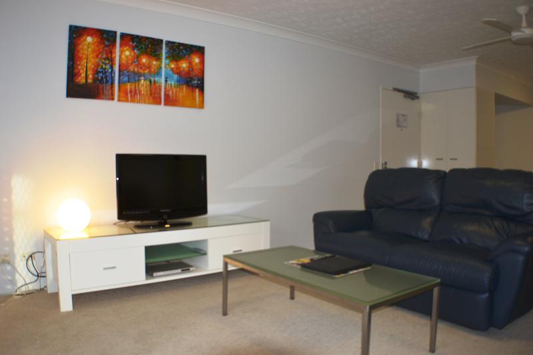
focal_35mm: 36
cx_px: 266
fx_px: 533
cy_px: 178
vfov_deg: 36.9
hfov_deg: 53.1
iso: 400
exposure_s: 1/20
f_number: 4
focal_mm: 24
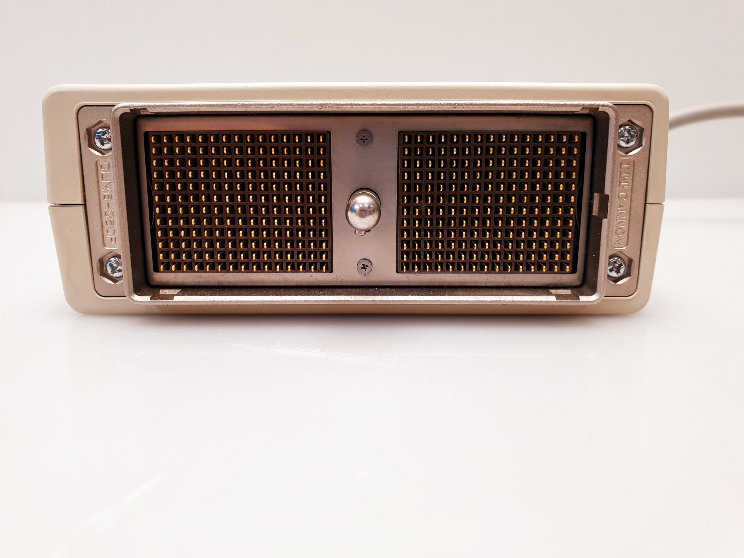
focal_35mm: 26
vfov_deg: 53.1
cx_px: 372
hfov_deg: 67.3
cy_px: 279
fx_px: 559
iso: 80
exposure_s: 1/50
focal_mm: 4.3
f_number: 2.4
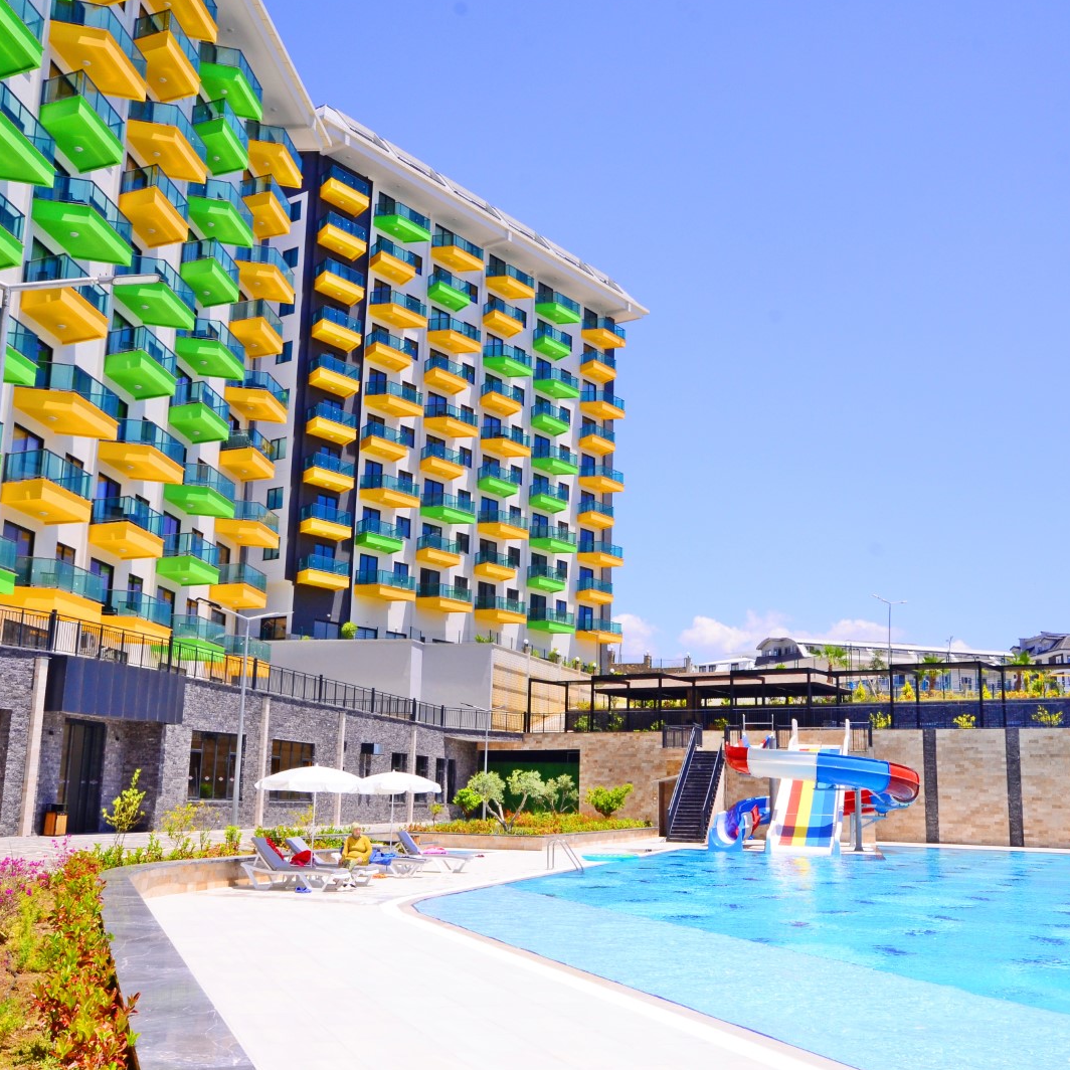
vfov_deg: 42.8
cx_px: 553
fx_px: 1364
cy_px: 530
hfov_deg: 42.8
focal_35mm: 39
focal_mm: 20
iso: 320
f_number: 13
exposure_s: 1/320
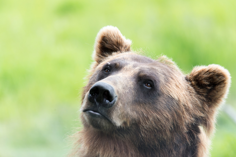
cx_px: 118
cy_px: 78
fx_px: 3607
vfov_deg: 2.5
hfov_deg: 3.7
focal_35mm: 550
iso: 1250
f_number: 8
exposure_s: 1/400
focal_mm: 550
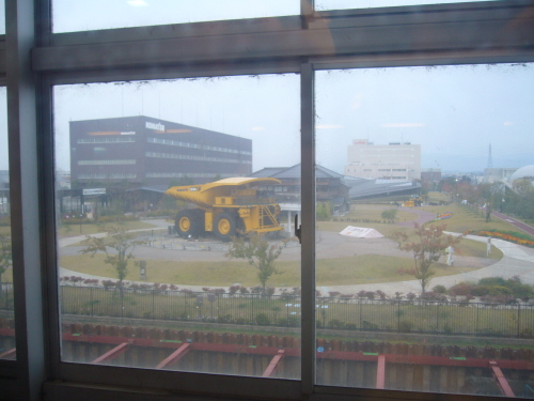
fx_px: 540
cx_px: 267
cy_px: 200
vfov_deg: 40.7
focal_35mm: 35
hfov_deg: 52.6
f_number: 2.8
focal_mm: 5.8
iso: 100
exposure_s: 1/15
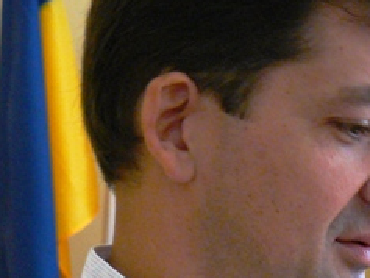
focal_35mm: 246
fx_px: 2631
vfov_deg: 6.0
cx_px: 397
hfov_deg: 8.0
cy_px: 214
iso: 320
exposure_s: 1/60
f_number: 3.2
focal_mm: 15.2
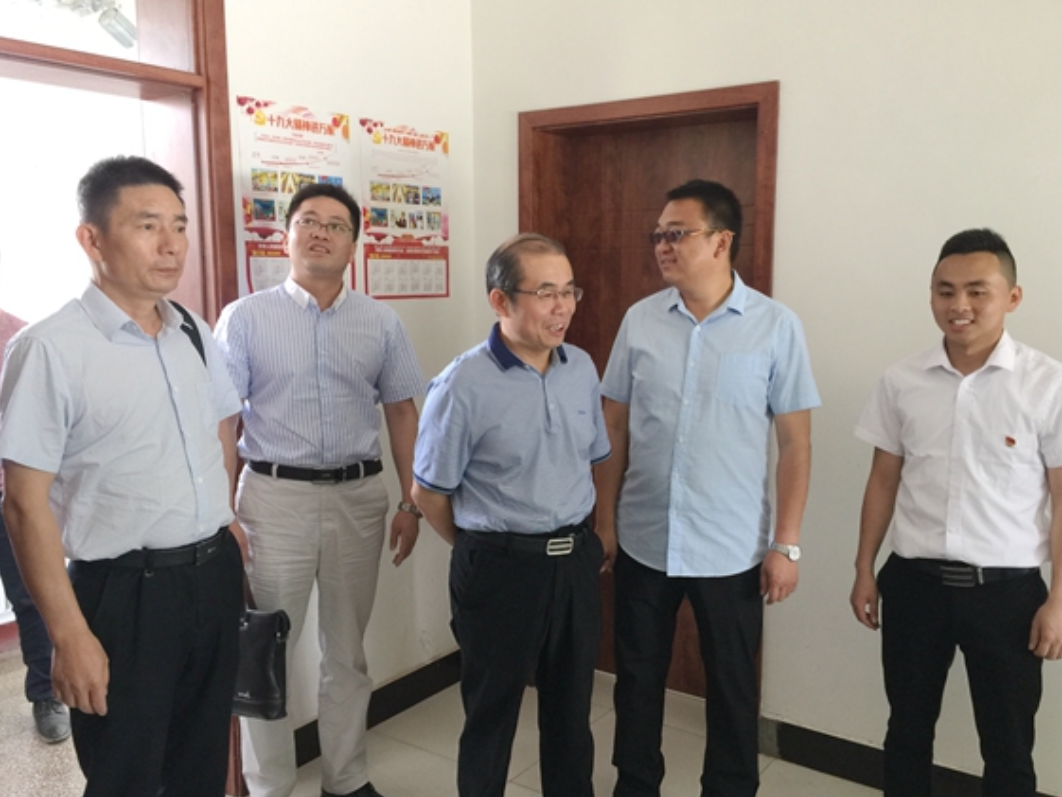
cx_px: 547
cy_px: 409
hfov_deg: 58.3
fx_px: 951
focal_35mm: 31
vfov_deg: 45.5
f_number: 2.2
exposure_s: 1/17
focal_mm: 4.15
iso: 64
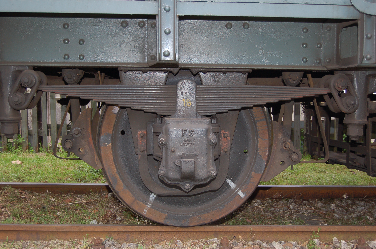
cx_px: 188
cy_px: 124
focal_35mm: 48
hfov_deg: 41.2
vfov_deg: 28.0
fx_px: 500
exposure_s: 1/60
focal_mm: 32
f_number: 4.5
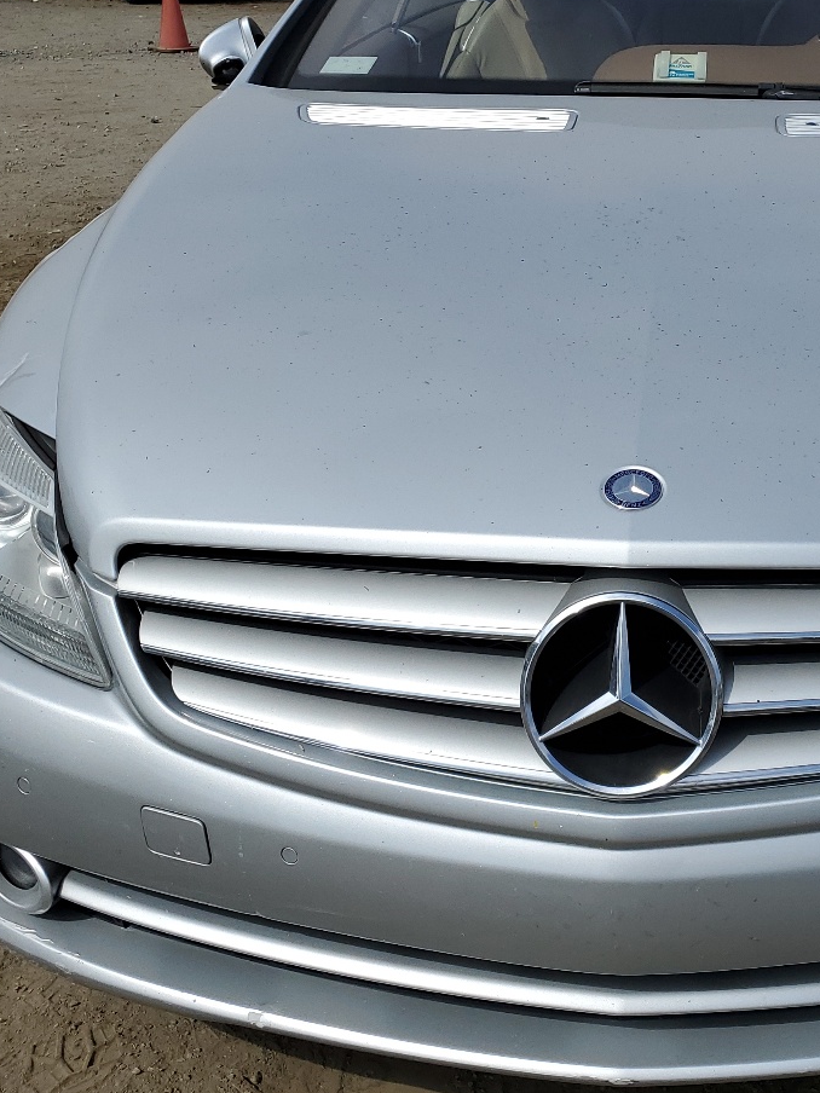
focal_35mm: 46
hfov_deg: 30.7
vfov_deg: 41.2
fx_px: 1453
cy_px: 495
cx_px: 660
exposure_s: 1/10000
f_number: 1.5
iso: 50
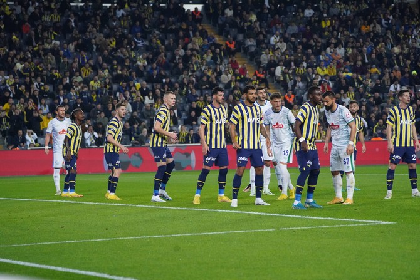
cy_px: 140
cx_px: 210
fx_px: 1960
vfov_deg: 8.2
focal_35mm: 168
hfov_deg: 12.2
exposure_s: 1/2000
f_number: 5.6
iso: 10000
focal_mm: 168
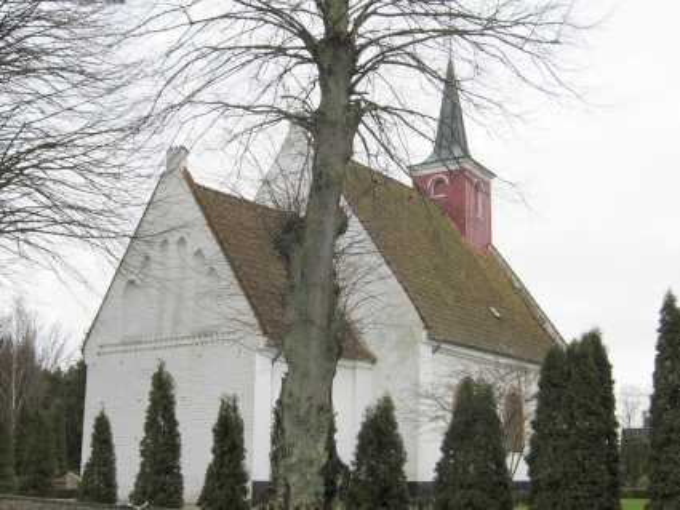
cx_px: 340
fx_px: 707
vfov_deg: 39.7
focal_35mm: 36
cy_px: 255
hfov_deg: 51.3
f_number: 4.3
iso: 50
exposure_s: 1/144
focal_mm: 7.5
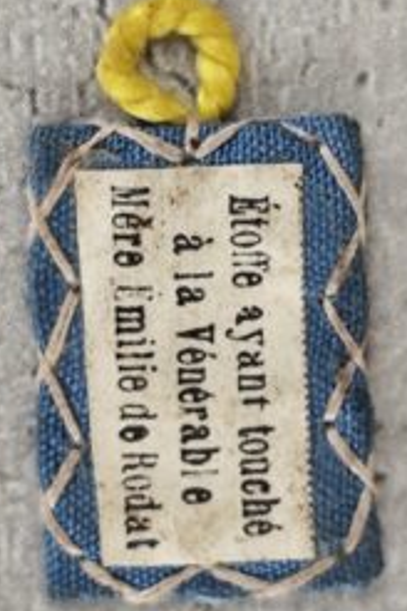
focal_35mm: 157
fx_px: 2662
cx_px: 213
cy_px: 325
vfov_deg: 13.1
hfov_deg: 8.7
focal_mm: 6.19
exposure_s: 1/100
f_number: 1.65
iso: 80
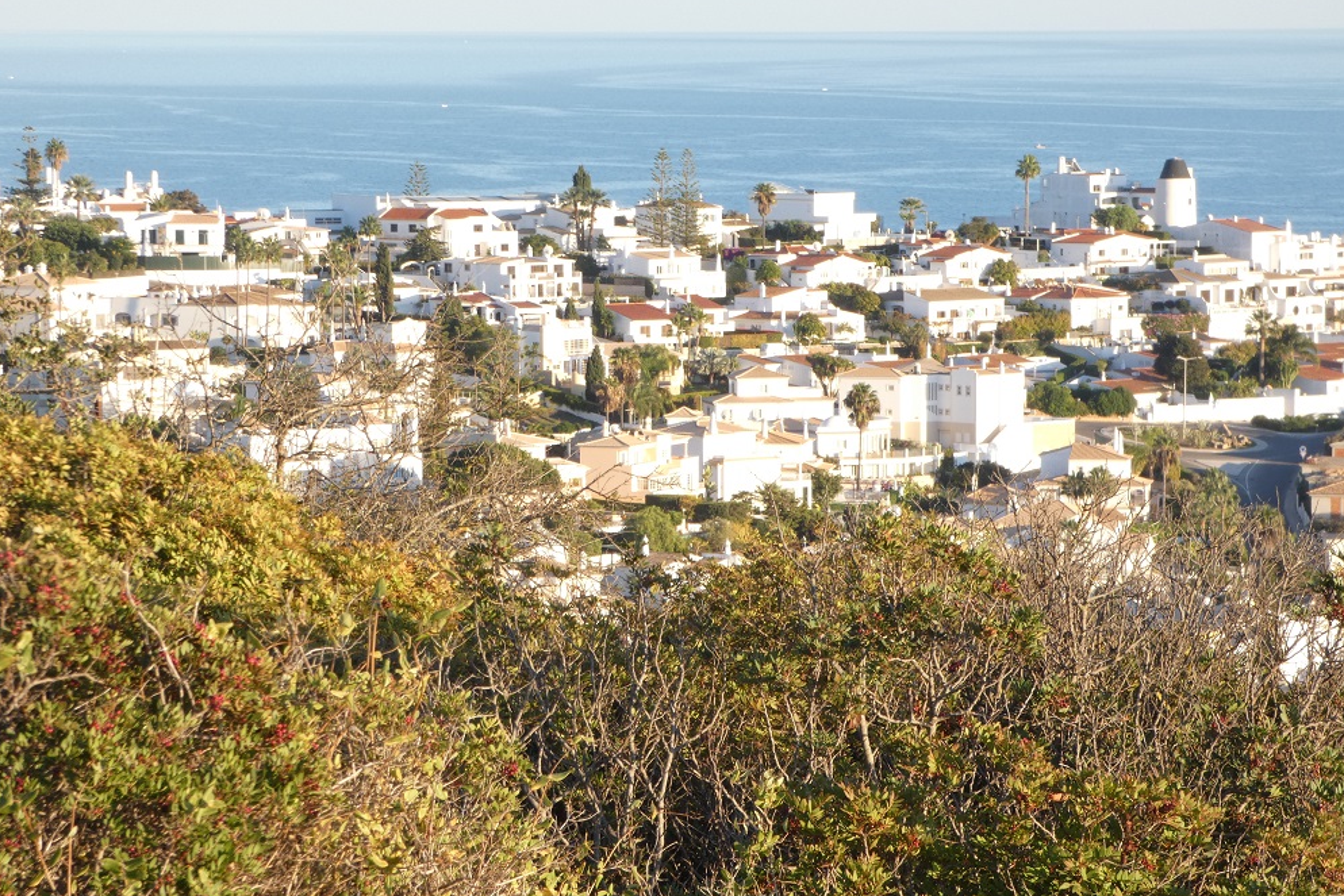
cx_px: 675
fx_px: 6758
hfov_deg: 11.4
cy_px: 426
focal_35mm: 181
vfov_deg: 7.6
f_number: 7.1
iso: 100
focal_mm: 30.9
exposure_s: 1/80
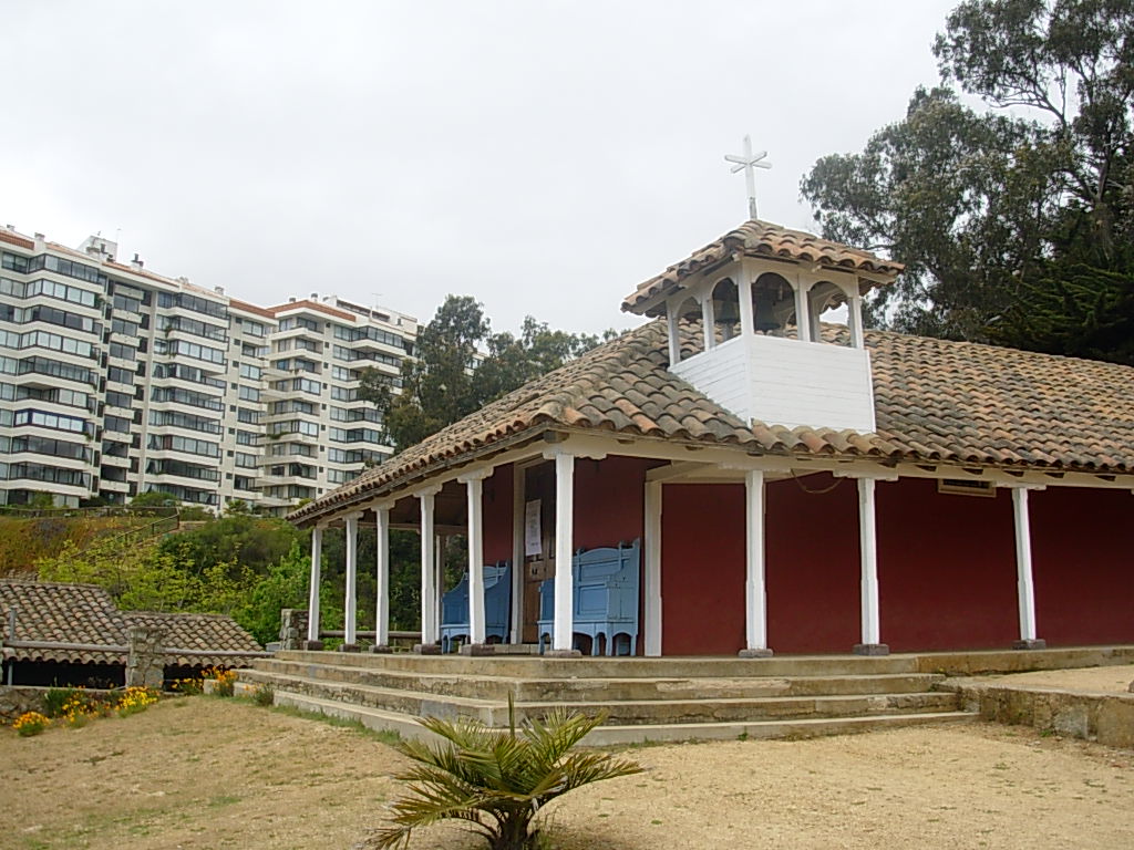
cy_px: 425
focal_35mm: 38
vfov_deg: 37.7
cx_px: 567
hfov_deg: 49.0
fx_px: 1245
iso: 50
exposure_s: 1/966
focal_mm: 6.3
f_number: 2.9
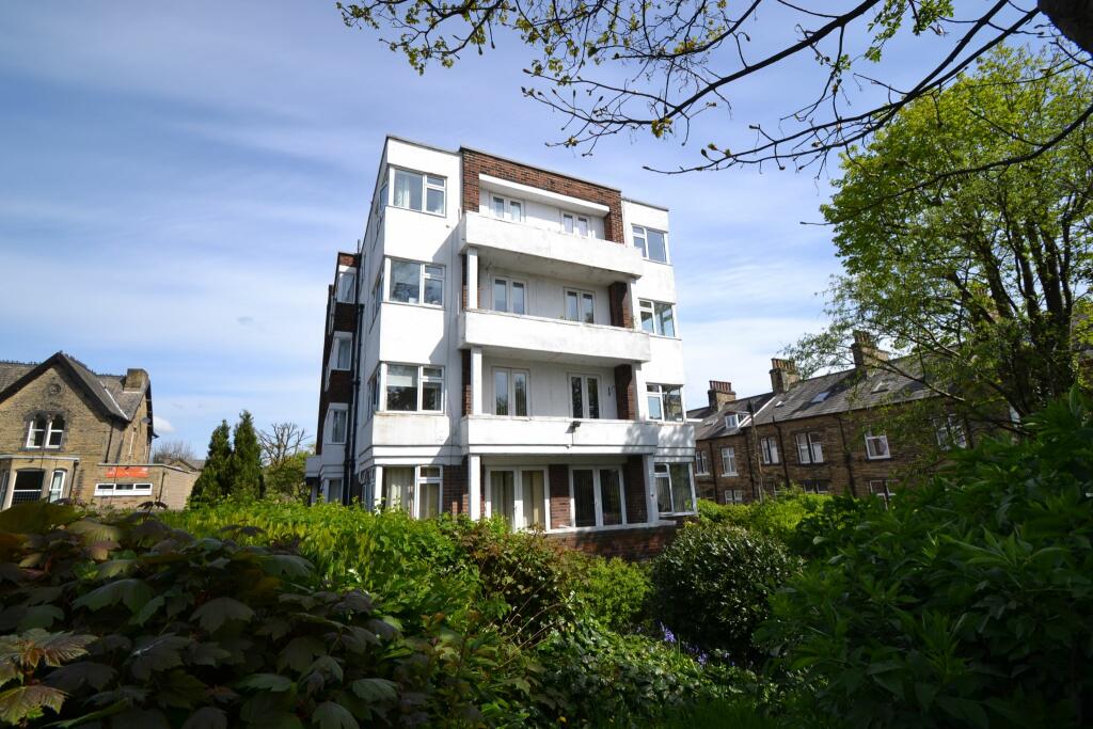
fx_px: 455
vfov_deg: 77.3
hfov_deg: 100.4
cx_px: 546
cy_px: 364
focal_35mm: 15
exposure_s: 1/200
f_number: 7.1
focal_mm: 10
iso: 100
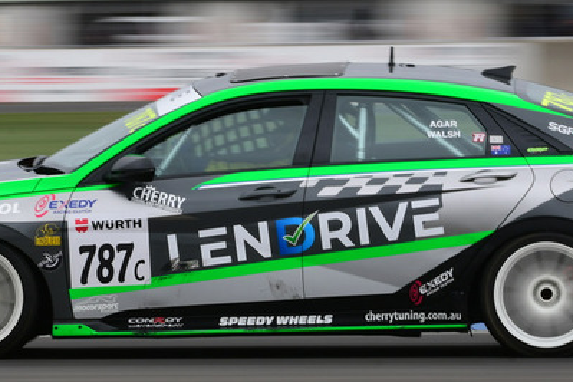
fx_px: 9581
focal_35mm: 602
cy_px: 14
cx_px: 236
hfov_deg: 3.4
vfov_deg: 2.3
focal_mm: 200
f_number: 16
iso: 125
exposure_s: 1/80
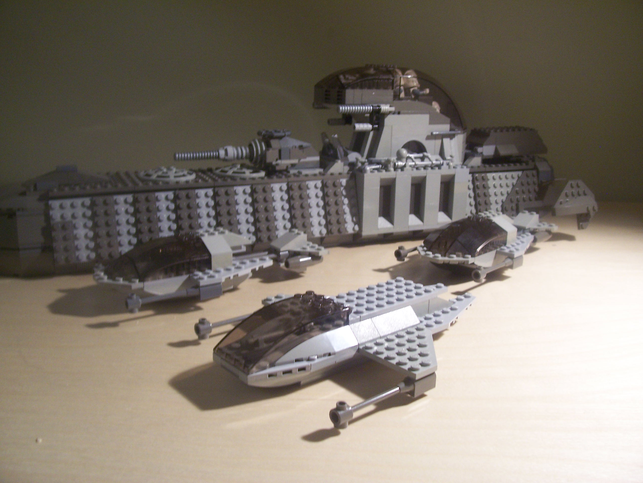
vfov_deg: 41.8
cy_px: 242
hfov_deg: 54.0
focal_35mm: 34
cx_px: 322
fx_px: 632
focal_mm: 5.6
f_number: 2.7
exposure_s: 1/10
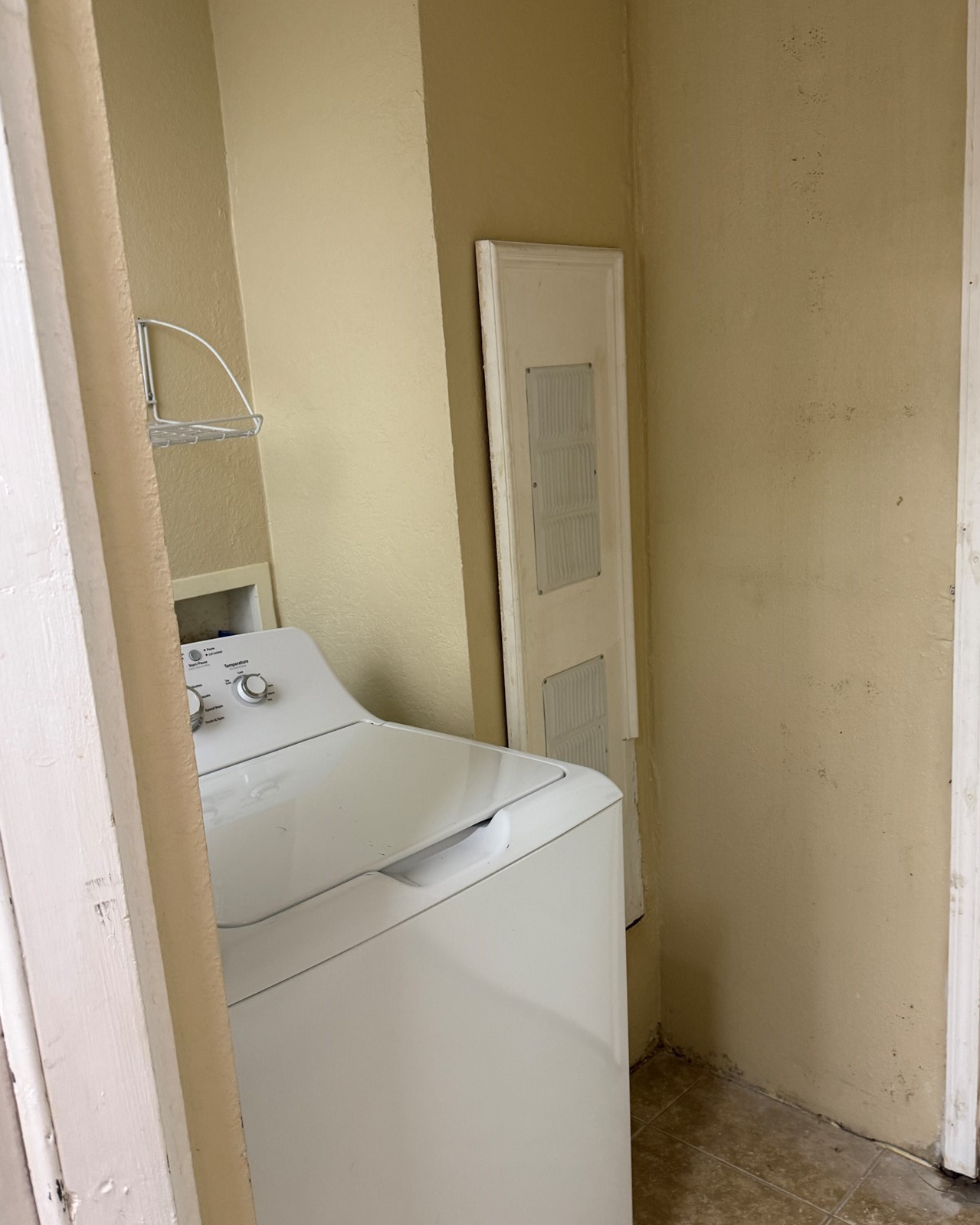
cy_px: 614
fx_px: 1088
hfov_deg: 48.3
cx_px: 561
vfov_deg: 58.8
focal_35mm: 30
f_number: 1.78
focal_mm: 6.76
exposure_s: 1/78
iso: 200
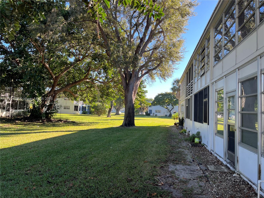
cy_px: 99
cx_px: 132
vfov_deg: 53.1
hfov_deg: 67.3
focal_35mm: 26
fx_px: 198
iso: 50
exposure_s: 1/418
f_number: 1.6
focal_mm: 5.1
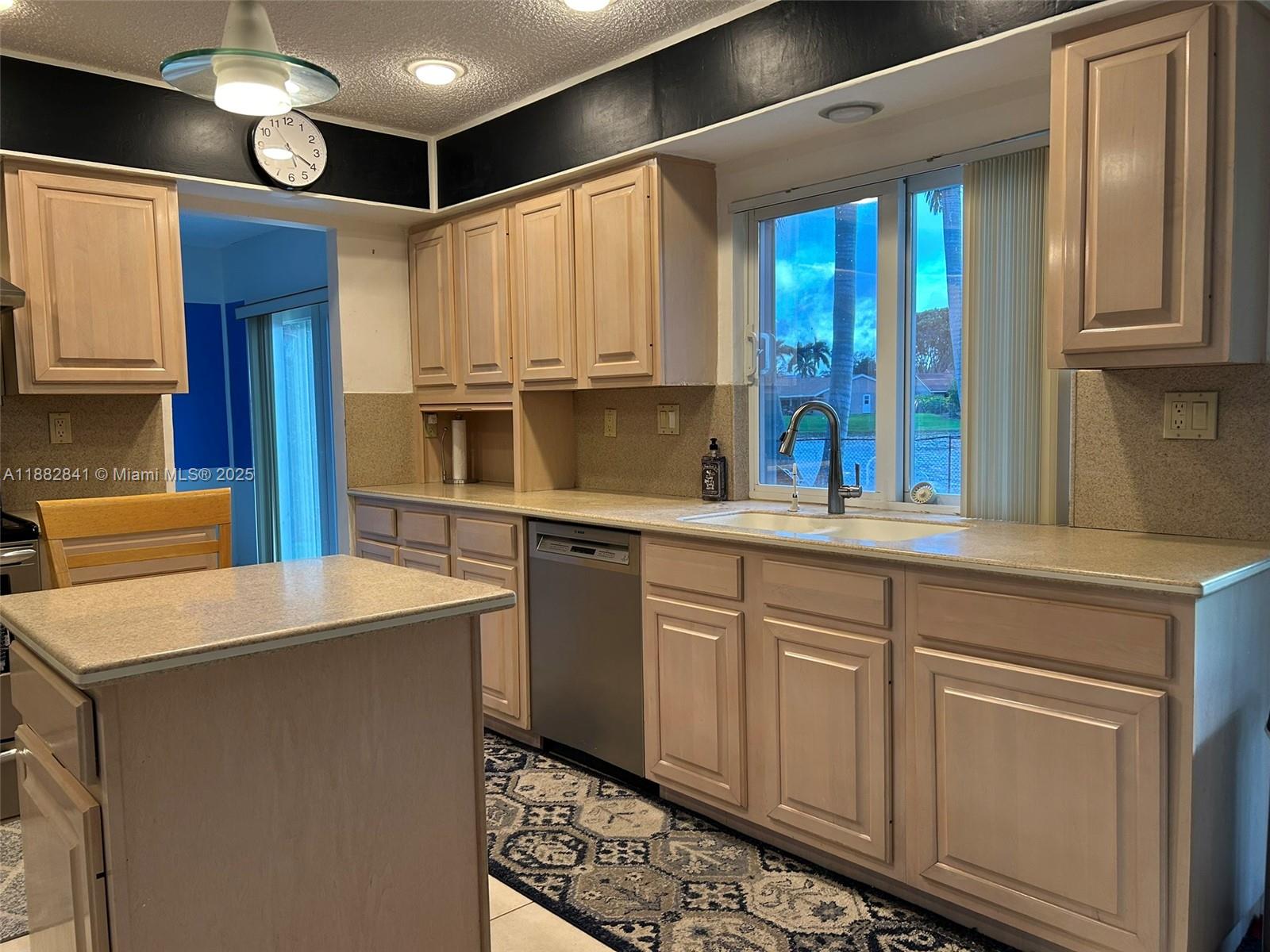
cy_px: 476
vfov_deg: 53.1
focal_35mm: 26
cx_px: 635
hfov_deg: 67.3
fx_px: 954
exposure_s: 1/120
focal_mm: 5.7
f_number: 1.5
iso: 100
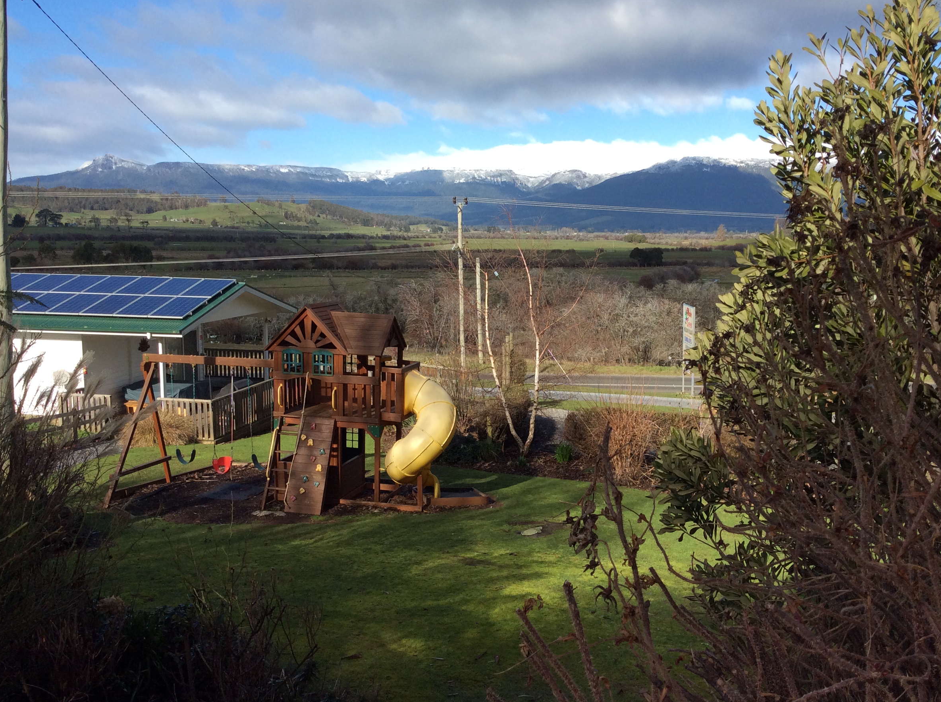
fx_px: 950
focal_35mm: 35
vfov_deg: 40.6
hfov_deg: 52.7
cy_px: 376
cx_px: 499
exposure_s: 1/1167
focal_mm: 3.3
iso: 32
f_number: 2.4
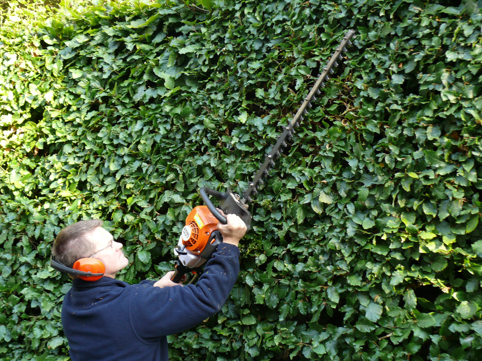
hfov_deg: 38.2
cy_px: 180
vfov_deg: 29.1
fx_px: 696
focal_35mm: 50
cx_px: 241
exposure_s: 1/40
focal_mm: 10.5
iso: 100
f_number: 3.2
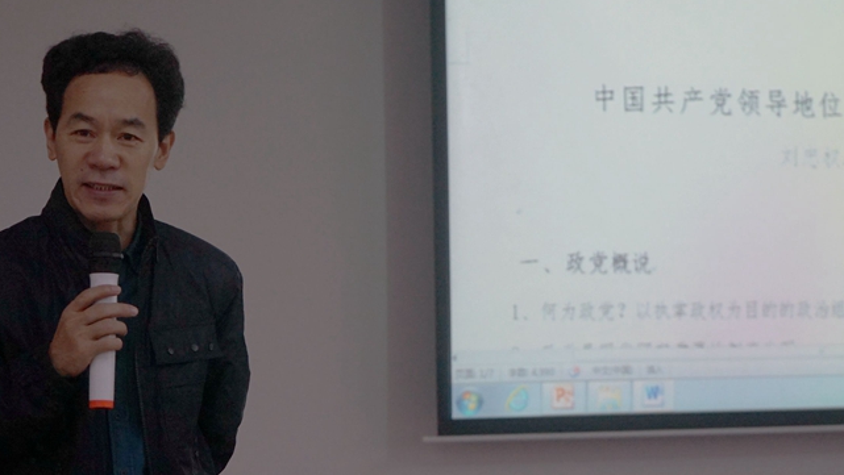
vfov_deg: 13.9
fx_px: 1948
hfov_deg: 24.4
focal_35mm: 87
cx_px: 473
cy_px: 219
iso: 1000
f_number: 5
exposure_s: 1/125
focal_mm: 52
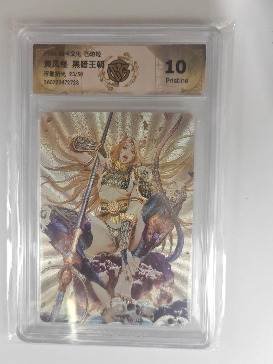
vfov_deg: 65.3
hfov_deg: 51.4
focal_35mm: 27
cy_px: 182
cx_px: 136
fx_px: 284
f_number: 1.95
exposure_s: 1/33
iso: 1250
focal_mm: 5.52
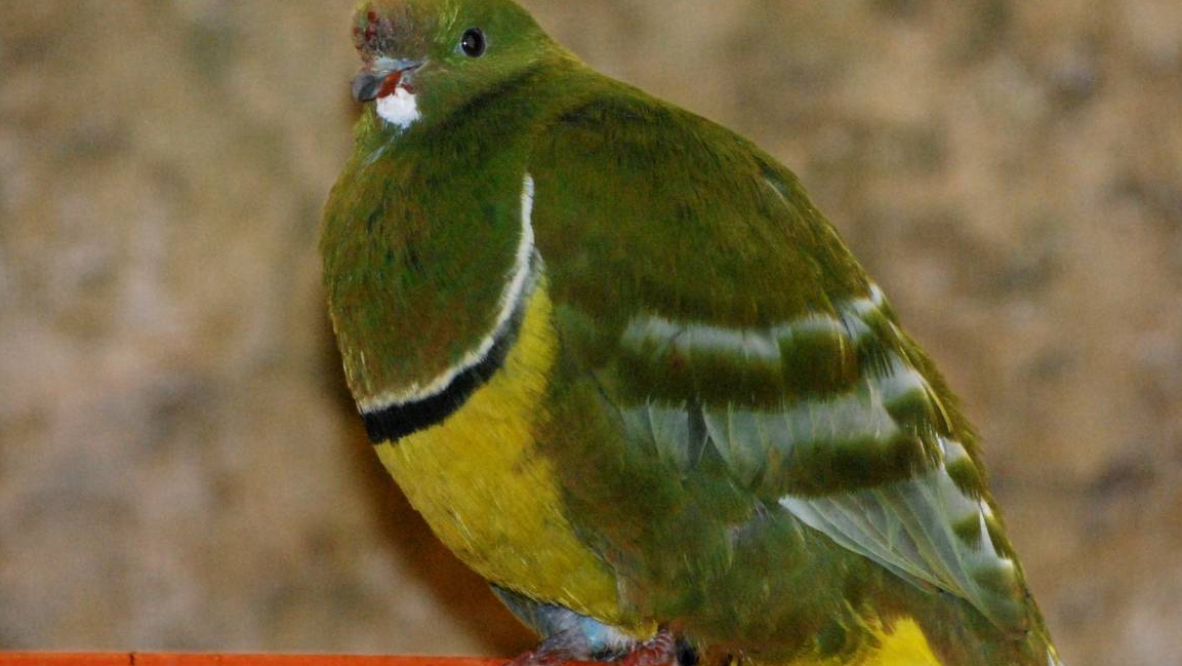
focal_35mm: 426
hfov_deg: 5.1
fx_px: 13345
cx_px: 586
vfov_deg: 2.9
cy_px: 364
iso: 1600
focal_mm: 195
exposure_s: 1/60
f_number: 5.6
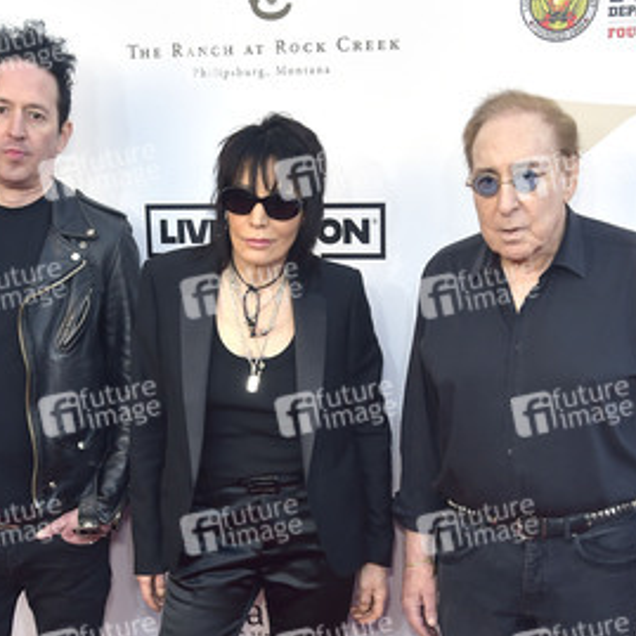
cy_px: 350
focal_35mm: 54
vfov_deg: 31.6
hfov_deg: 31.6
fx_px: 1122
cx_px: 272
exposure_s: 1/250
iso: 640
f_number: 6.3
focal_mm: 38
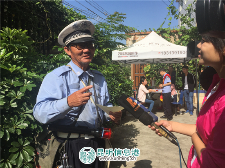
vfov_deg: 48.2
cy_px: 84
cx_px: 112
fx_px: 188
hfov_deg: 61.7
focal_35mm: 29
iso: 32
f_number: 2.2
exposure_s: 1/2198
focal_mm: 4.15
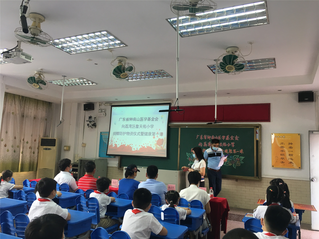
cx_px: 160
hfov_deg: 61.7
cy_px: 120
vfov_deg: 48.2
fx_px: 267
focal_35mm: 29
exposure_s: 1/33
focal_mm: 4.15
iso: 32
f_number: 2.2
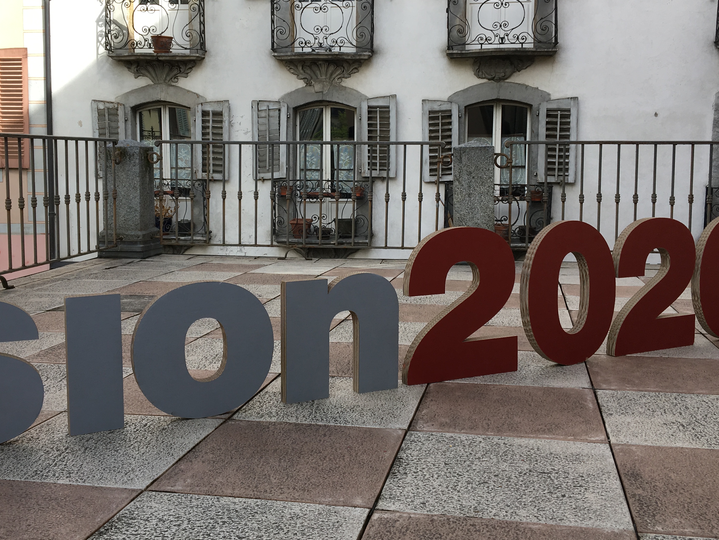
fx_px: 810
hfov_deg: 47.8
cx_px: 331
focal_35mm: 39
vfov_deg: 36.8
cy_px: 235
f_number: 2.2
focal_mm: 4.15
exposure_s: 1/549
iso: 25
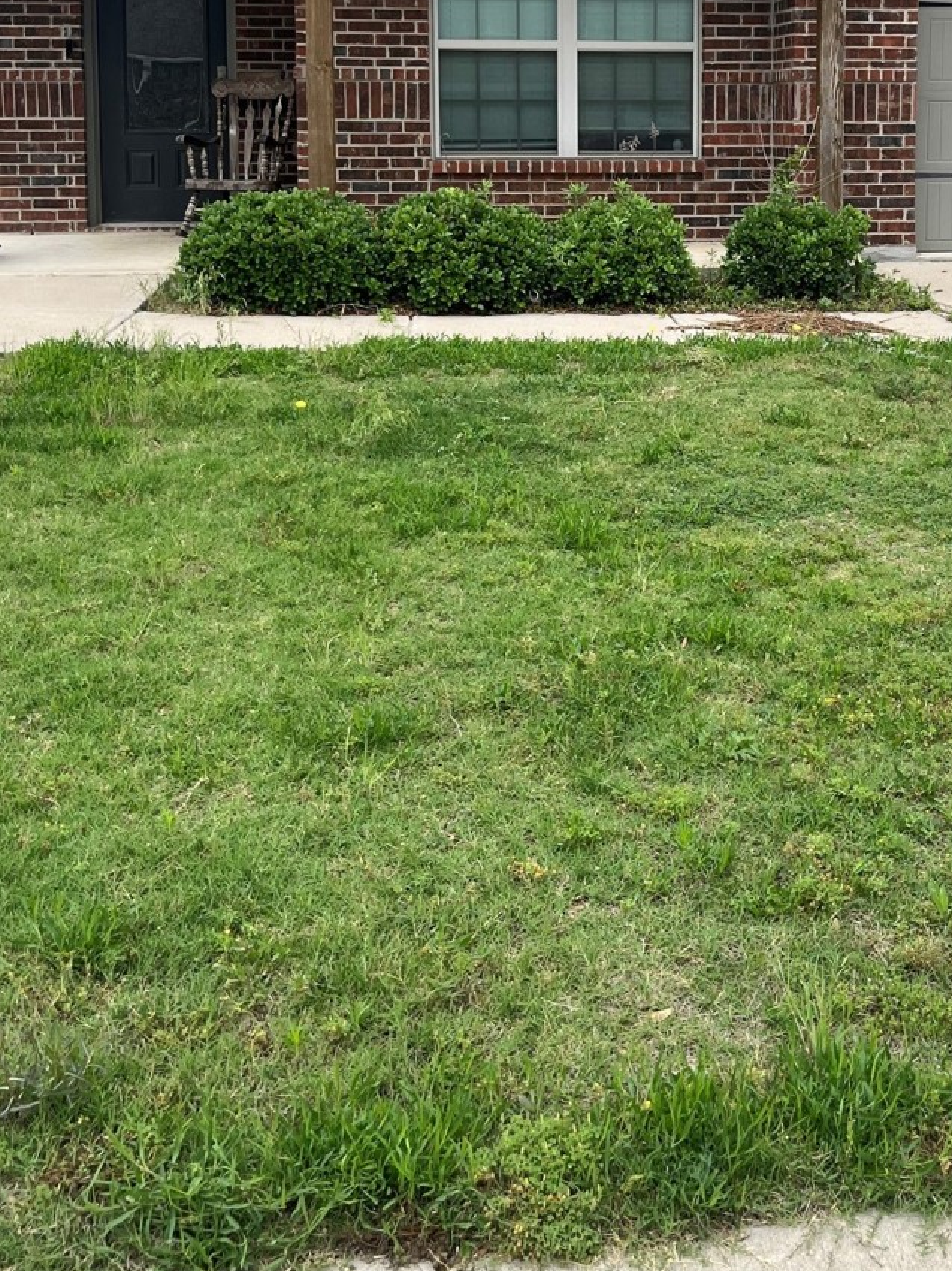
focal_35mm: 47
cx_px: 658
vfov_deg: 38.7
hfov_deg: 30.6
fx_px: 1724
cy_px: 235
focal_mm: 5.1
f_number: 1.6
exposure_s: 1/1355
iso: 50
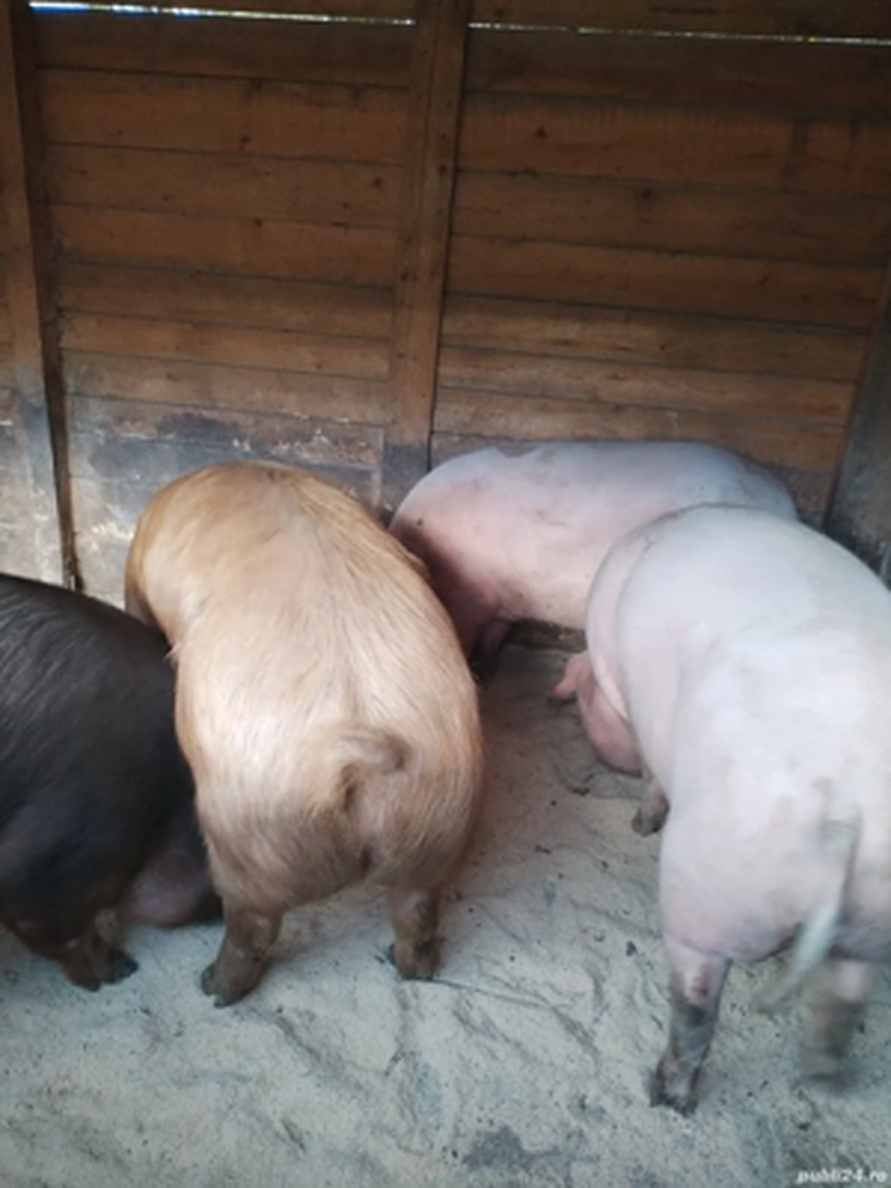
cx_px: 446
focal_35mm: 26
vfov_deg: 67.3
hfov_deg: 53.1
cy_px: 594
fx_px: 892
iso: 841
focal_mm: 4.75
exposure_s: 1/33.3
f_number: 1.8
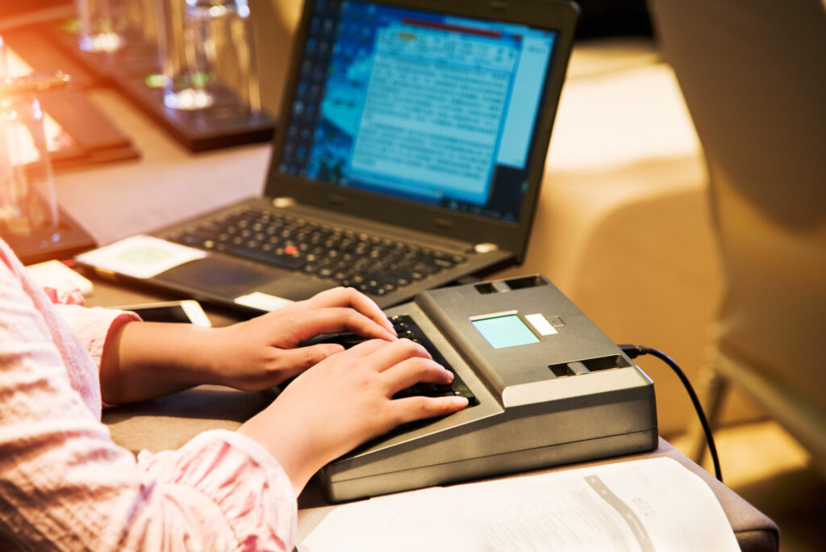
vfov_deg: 11.4
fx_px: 2755
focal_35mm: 120
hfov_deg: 17.1
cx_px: 413
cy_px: 276
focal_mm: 120
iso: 200
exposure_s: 1/30
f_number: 4
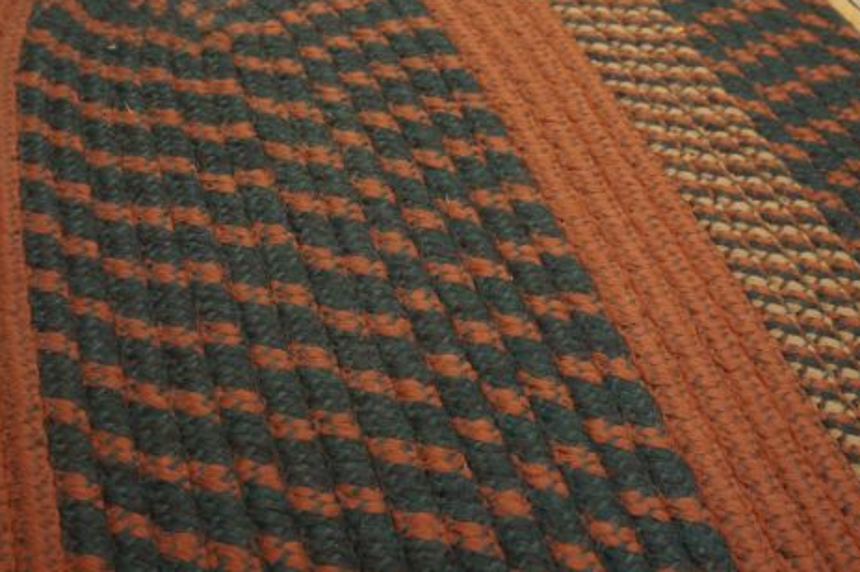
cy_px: 229
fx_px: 835
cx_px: 375
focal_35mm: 35
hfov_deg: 54.3
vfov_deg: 37.7
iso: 2000
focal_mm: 18
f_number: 4
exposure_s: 1/60
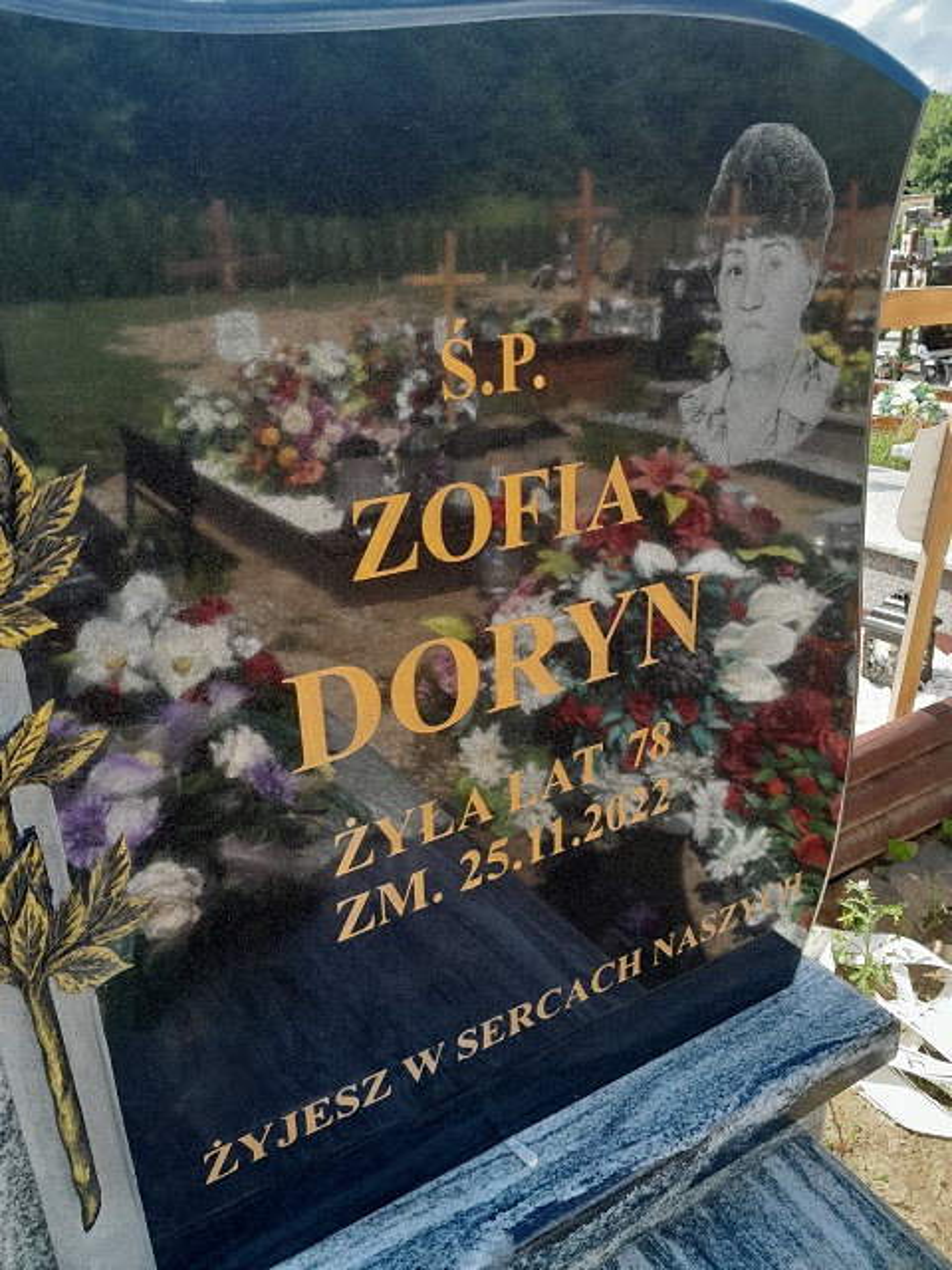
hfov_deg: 51.4
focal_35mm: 27
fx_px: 990
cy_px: 635
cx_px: 476
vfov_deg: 65.3
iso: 40
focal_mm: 4
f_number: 1.8
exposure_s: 1/100
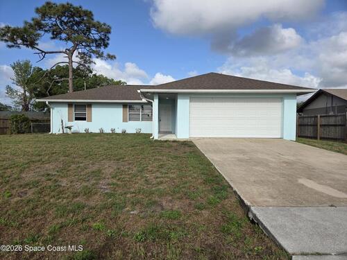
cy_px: 130
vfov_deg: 58.9
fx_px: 231
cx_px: 174
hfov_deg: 73.9
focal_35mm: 23
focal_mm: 5.4
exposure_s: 1/5129
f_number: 1.8
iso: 80
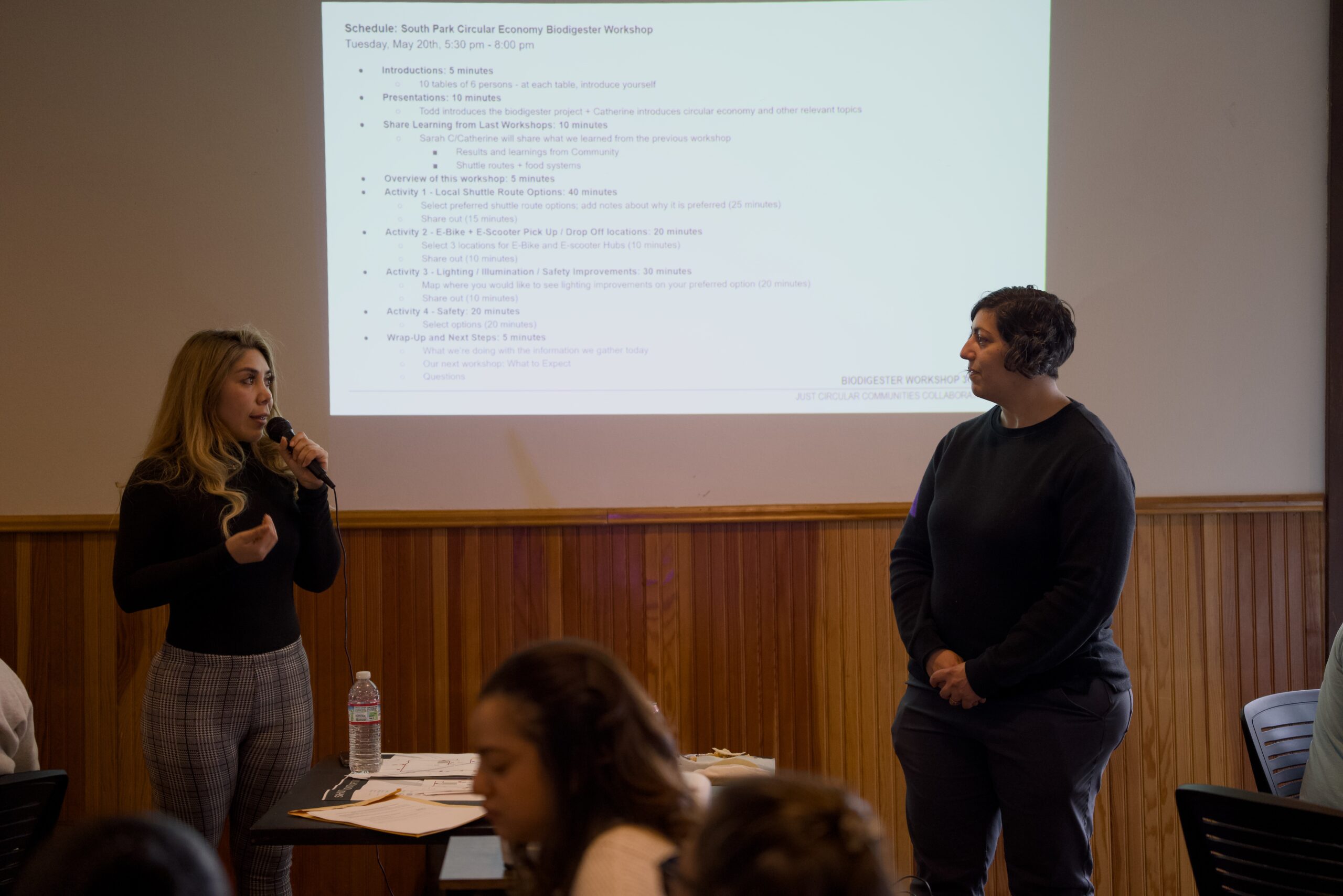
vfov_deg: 19.5
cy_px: 448
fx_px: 2611
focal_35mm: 70
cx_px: 672
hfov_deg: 28.8
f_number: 2.8
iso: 1250
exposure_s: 1/125
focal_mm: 70
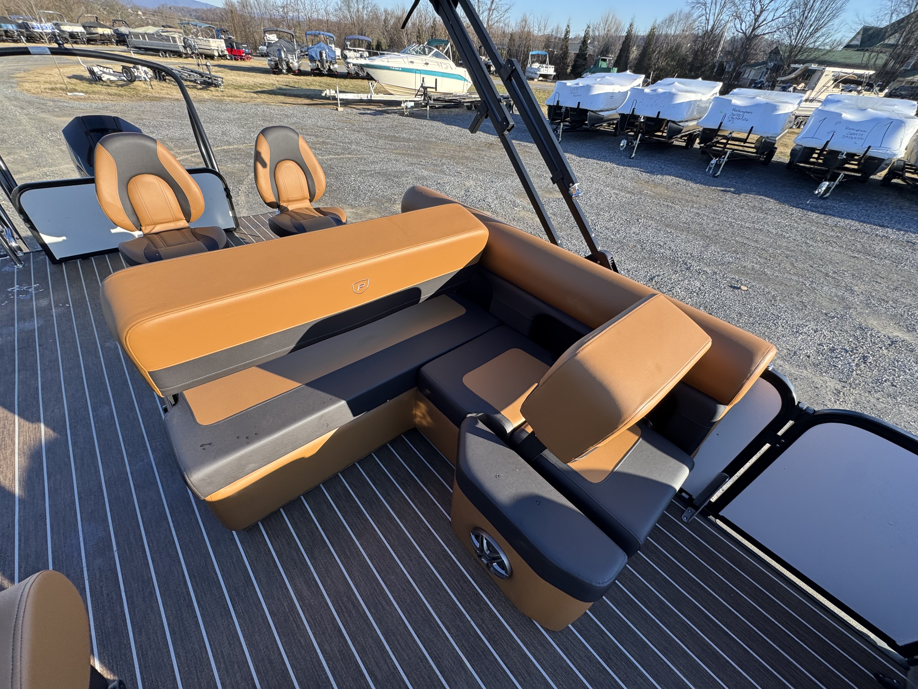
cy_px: 344
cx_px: 459
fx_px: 371
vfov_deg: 85.7
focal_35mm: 14
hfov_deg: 102.1
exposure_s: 1/414
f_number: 2.2
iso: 40
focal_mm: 2.22
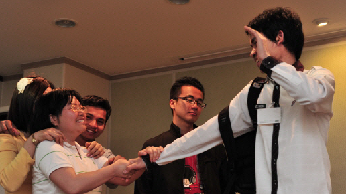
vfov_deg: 16.5
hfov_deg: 29.0
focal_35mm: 73
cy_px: 115
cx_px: 154
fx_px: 670
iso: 1000
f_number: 4
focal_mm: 60
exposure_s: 1/100
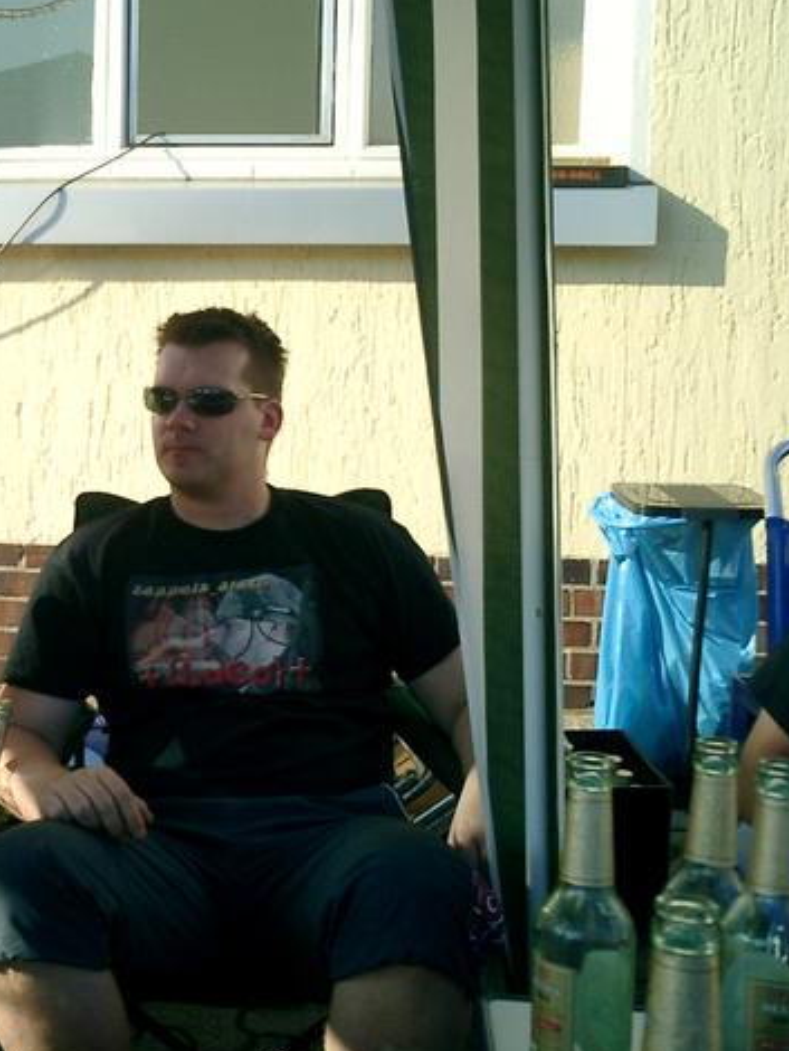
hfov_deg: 28.9
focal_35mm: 49
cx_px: 130
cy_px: 528
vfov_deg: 38.9
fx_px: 1488
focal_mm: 7.5
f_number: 3.2
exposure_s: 1/1000
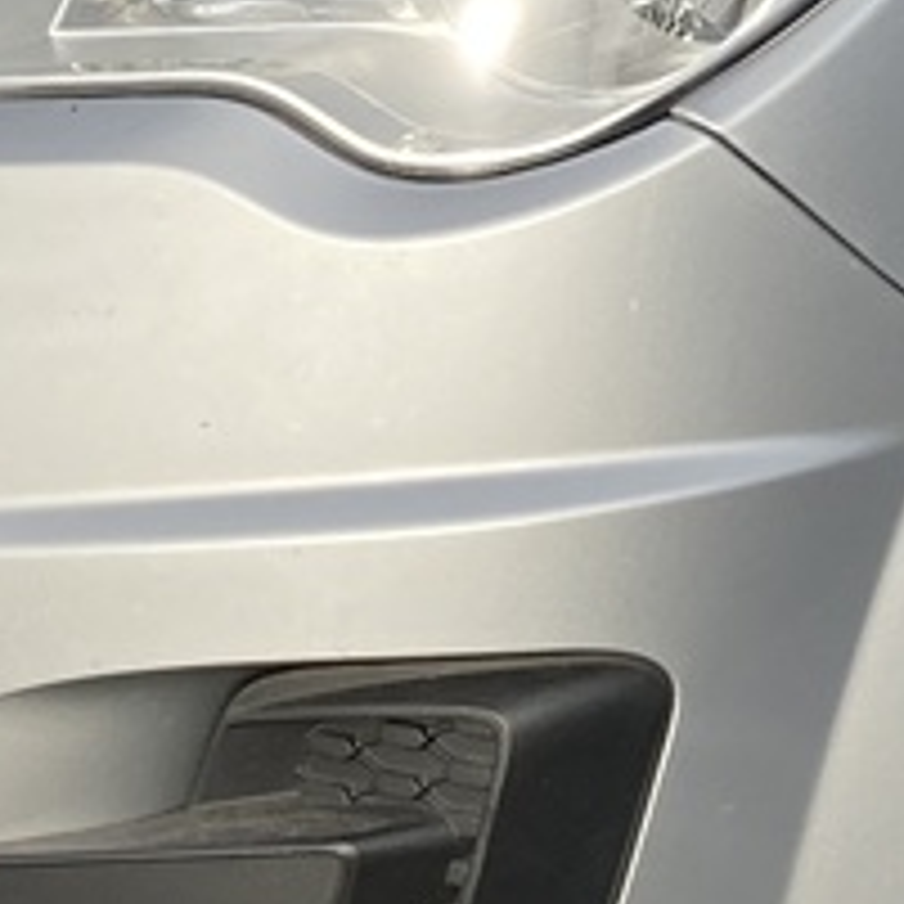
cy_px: -139
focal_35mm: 177
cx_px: 1237
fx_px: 5230
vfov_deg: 9.8
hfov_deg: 9.7
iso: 20
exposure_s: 1/1372
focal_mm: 3.99
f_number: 1.8
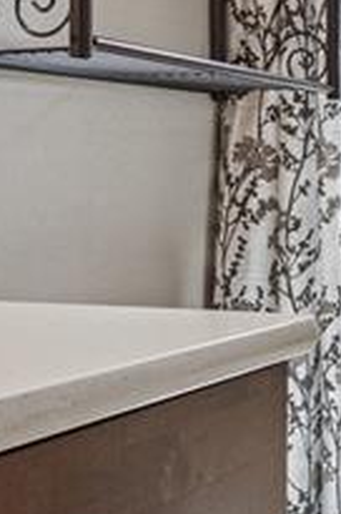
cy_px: 198
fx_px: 998
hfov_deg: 16.6
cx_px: 589
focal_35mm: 70
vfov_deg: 28.8
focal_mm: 14
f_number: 11
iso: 100
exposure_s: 1/2
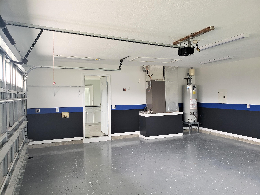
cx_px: 130
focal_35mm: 26
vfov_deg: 53.1
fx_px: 195
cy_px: 98
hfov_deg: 67.3
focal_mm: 4.3
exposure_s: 1/60
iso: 160
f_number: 2.4
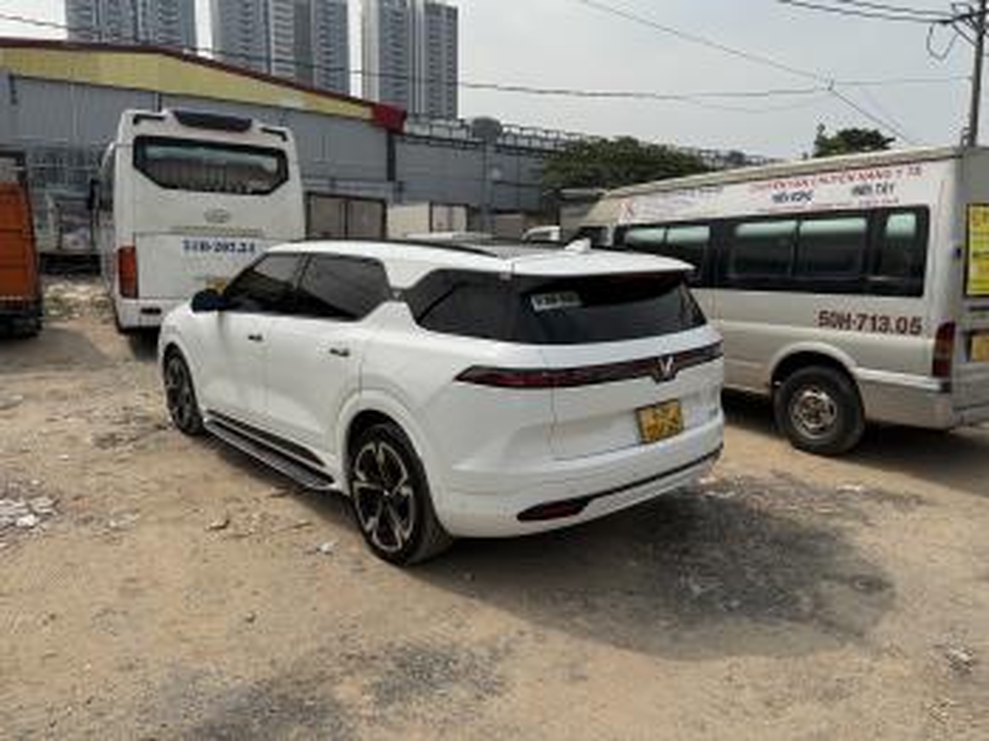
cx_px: 494
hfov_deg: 71.6
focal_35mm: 24
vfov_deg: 56.8
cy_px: 370
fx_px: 685
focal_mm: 6.76
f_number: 1.78
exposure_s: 1/5814
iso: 80
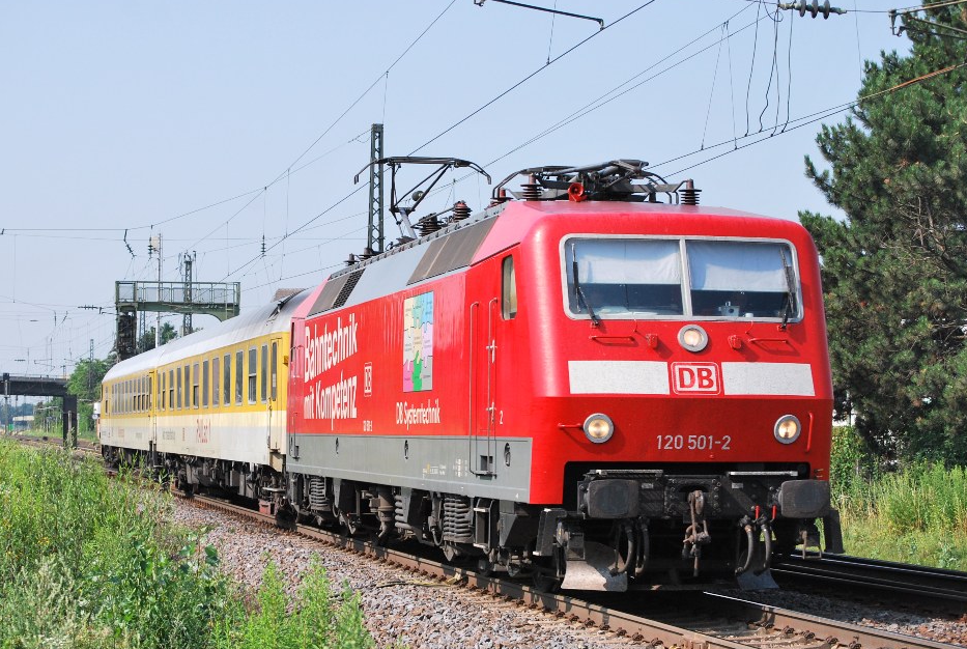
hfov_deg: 22.4
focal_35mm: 91
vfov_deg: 15.2
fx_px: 2437
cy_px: 344
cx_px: 463
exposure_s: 1/800
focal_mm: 55
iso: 400
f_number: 6.3
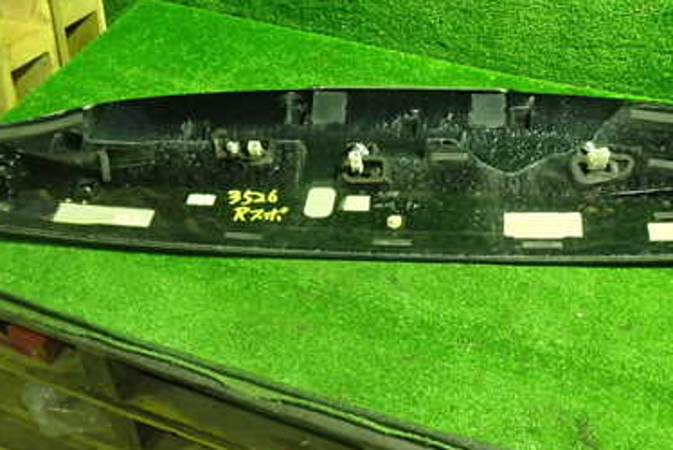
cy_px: 126
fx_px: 935
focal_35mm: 50
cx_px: 407
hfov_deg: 39.4
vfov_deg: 26.8
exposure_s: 1/30
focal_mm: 5.4
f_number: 2.3
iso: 640
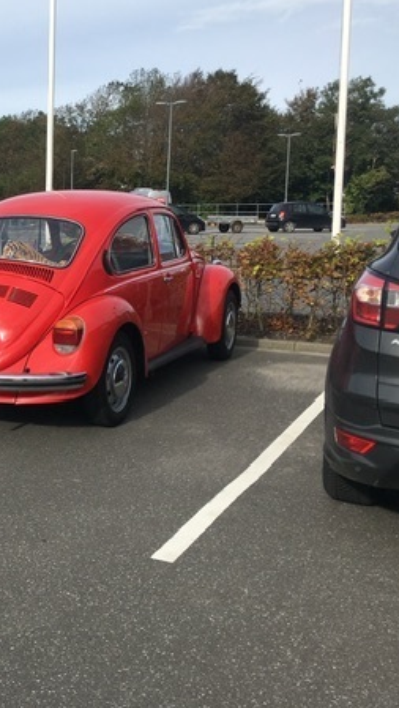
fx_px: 845
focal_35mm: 45
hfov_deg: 24.6
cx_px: -50
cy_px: 337
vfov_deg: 45.4
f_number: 2.2
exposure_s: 1/1637
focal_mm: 4.15
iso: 25
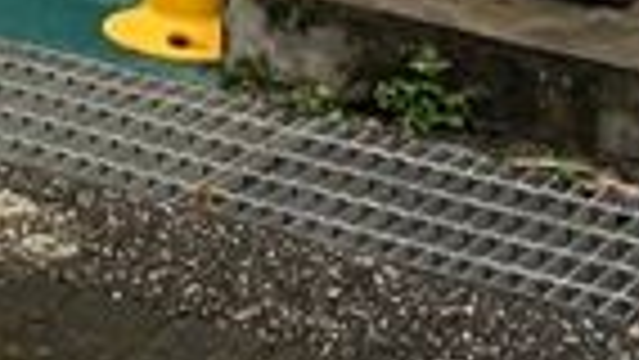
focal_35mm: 192
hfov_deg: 9.6
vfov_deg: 5.4
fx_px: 3254
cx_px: -1017
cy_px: -1152
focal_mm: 4.25
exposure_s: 1/317
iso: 25
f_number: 1.8
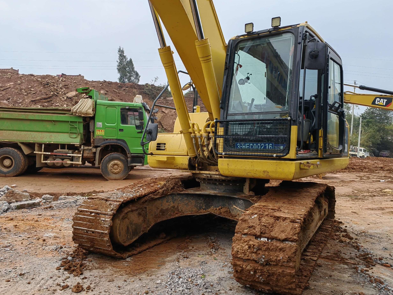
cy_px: 150
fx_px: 318
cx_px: 202
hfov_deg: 63.4
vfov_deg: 49.7
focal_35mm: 28
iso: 50
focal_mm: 5.54
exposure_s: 1/1000
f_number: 1.8
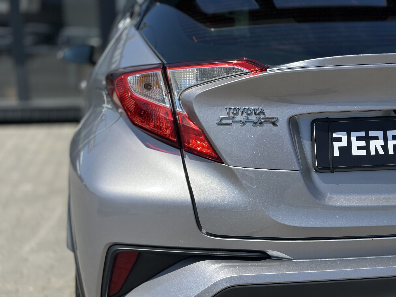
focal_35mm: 48
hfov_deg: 39.7
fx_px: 549
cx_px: 198
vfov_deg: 30.3
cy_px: 148
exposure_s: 1/9804
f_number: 1.78
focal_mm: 6.86
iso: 100
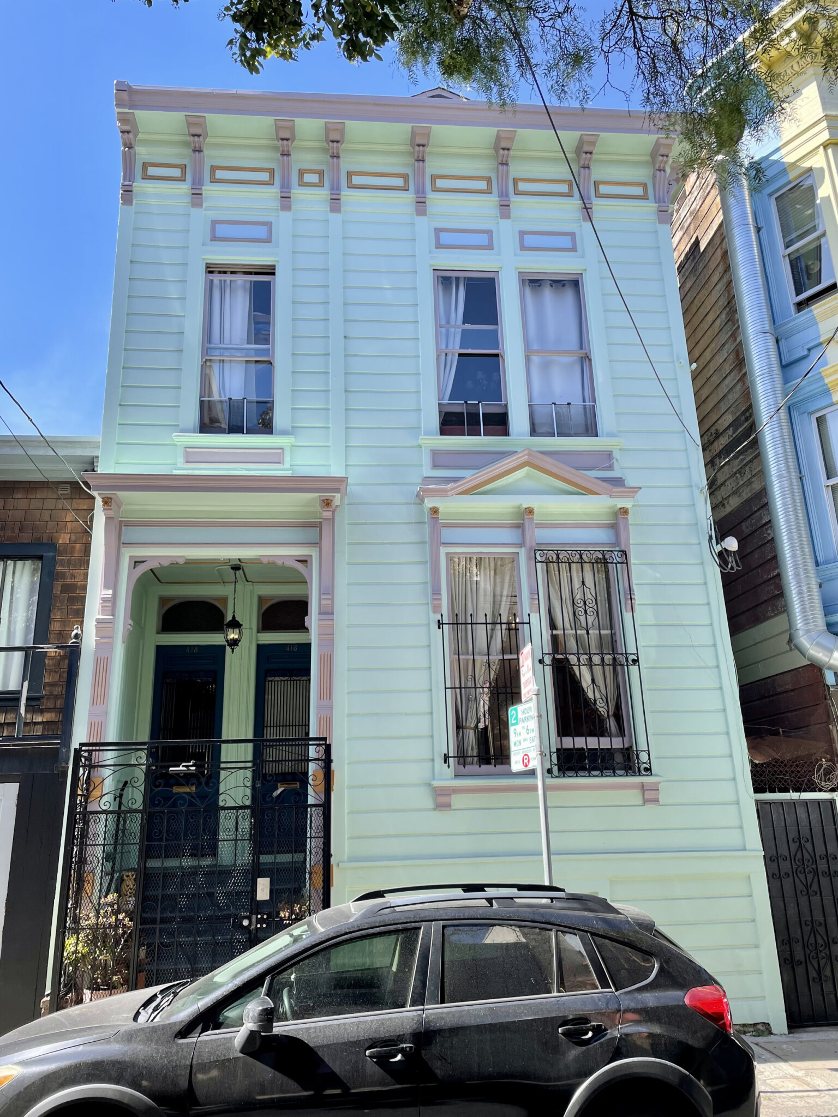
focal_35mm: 26
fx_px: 839
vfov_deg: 67.3
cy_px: 558
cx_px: 419
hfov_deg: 53.1
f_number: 1.6
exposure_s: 1/849
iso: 32
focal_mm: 4.2
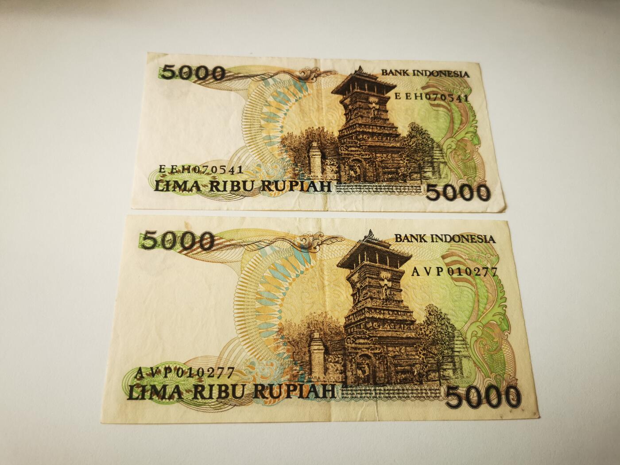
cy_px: 232
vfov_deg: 51.4
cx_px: 310
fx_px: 484
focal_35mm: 27
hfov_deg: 65.3
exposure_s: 1/100
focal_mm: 5.56
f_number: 1.6
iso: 125
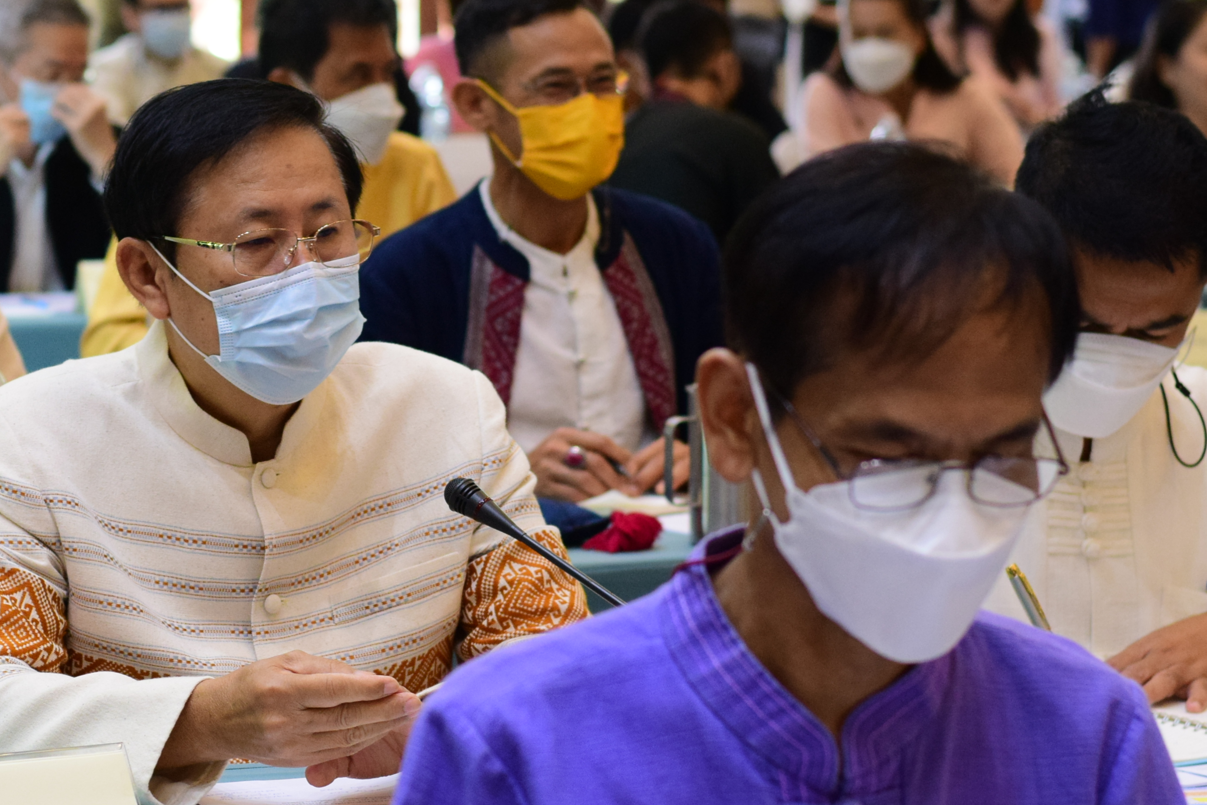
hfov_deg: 15.7
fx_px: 4360
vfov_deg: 10.6
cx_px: 262
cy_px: 447
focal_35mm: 130
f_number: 3.5
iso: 1600
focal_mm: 50
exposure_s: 1/200
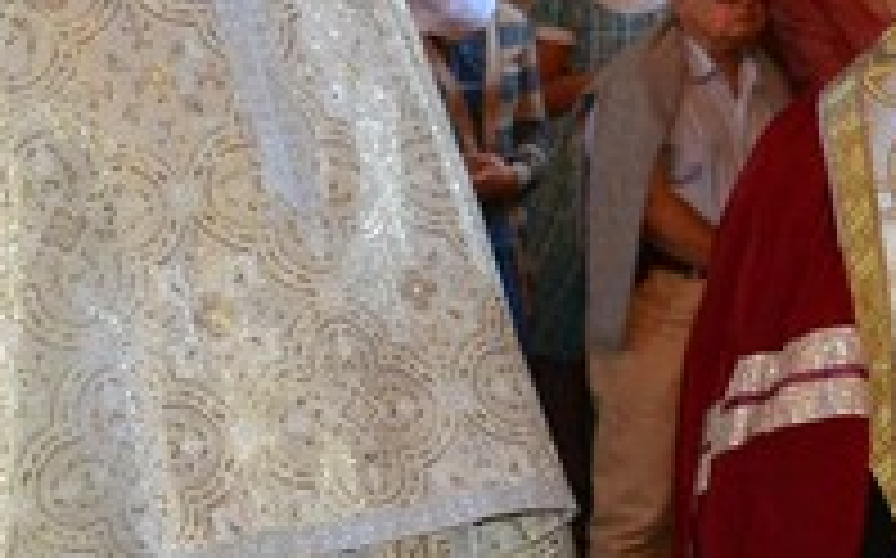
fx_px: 3709
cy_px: 621
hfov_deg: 13.8
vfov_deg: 8.5
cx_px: 531
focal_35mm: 152
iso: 2000
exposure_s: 1/60
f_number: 4
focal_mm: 22
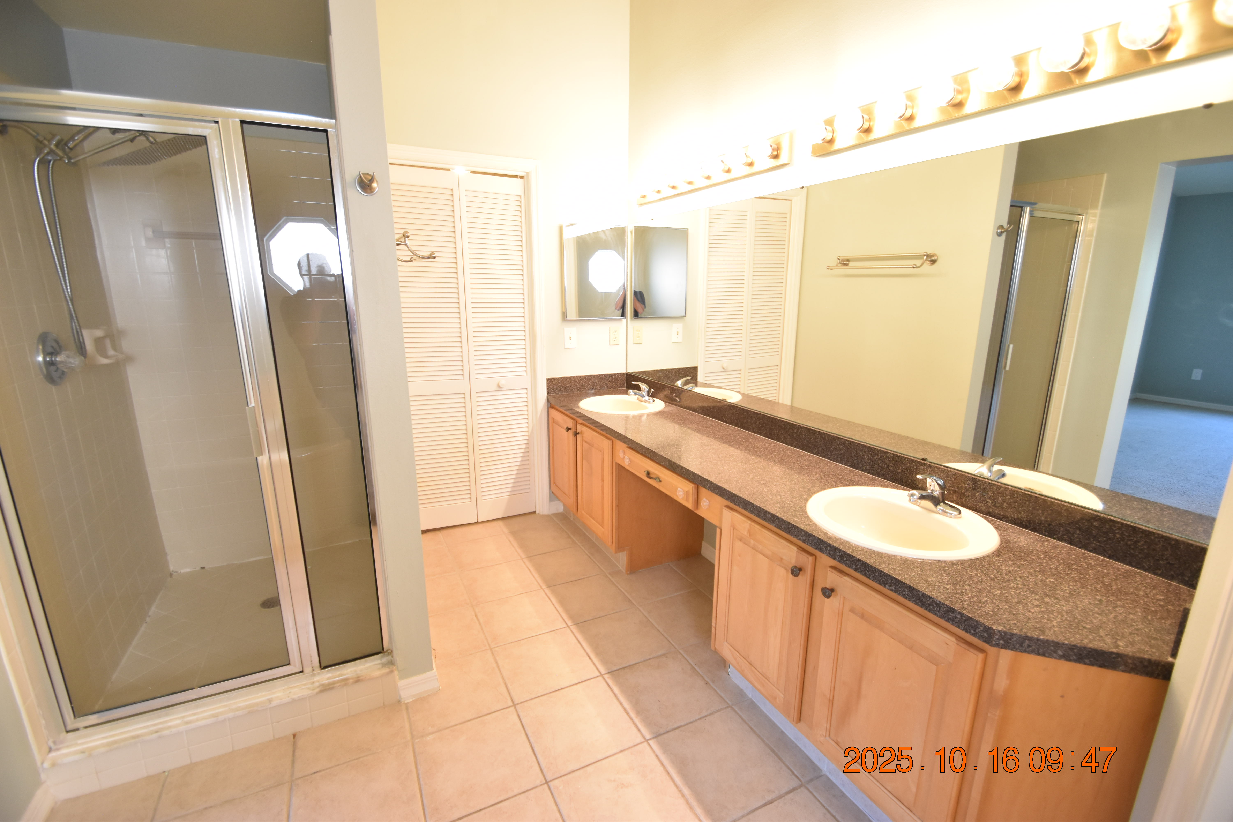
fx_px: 514
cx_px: 616
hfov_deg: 100.4
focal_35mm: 15
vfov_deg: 77.3
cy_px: 411
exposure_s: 1/30
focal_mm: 10
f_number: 3.5
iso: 800
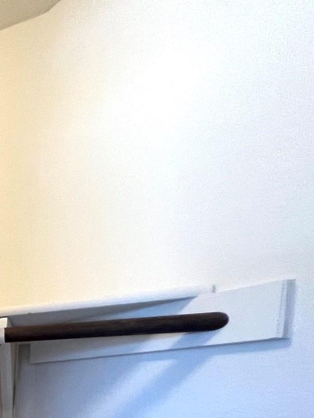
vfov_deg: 41.6
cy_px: 443
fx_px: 448
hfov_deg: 21.8
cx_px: -263
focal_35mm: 37
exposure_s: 1/60
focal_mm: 1.57
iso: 250
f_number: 1.8
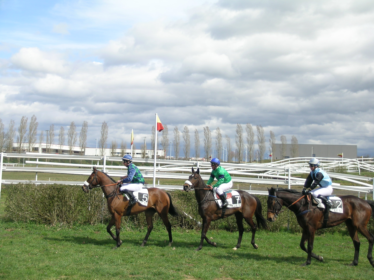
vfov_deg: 12.6
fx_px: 1275
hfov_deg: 16.7
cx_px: 187
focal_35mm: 118
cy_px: 140
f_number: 3.6
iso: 50
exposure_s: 1/1147
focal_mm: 11.8
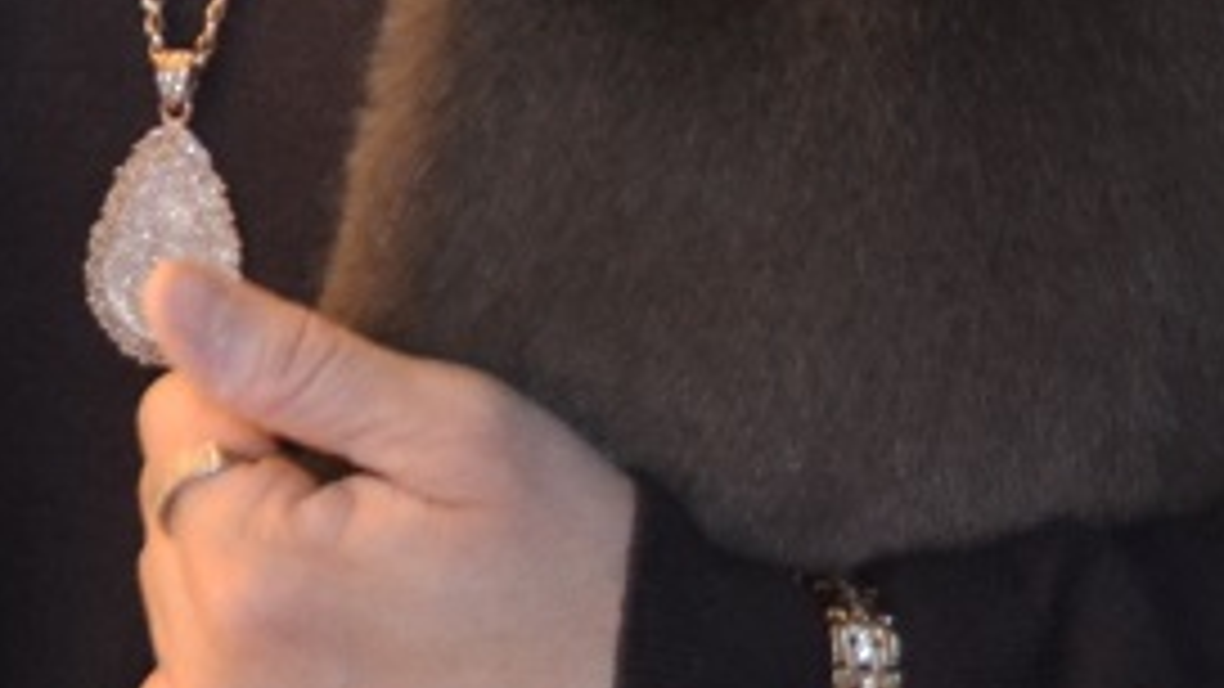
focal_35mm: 199
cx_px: 112
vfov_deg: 6.0
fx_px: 6455
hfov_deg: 10.8
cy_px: -609
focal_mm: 23
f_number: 3.8
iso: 560
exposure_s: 1/60
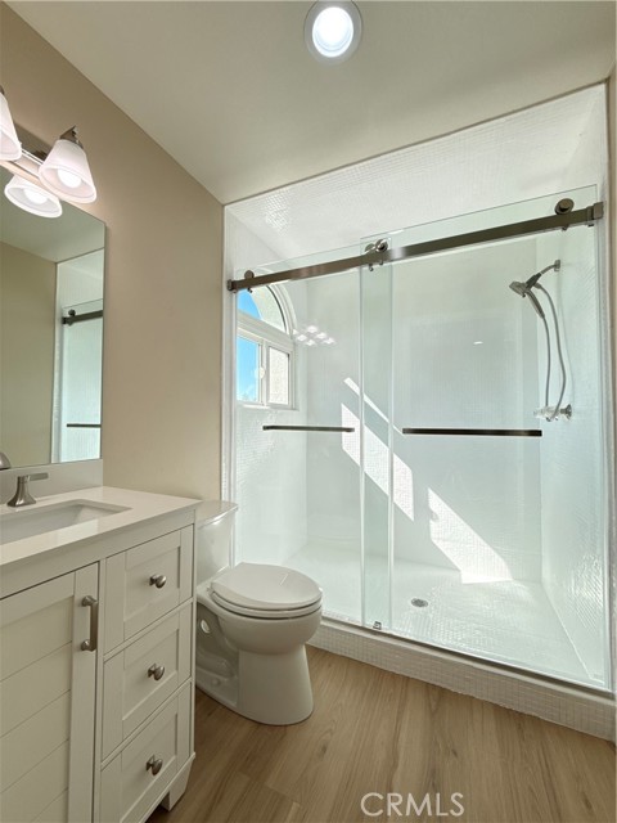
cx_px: 308
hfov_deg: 85.7
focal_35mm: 14
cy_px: 412
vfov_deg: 102.1
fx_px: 333
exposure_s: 1/266
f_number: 2.2
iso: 64
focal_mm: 2.22
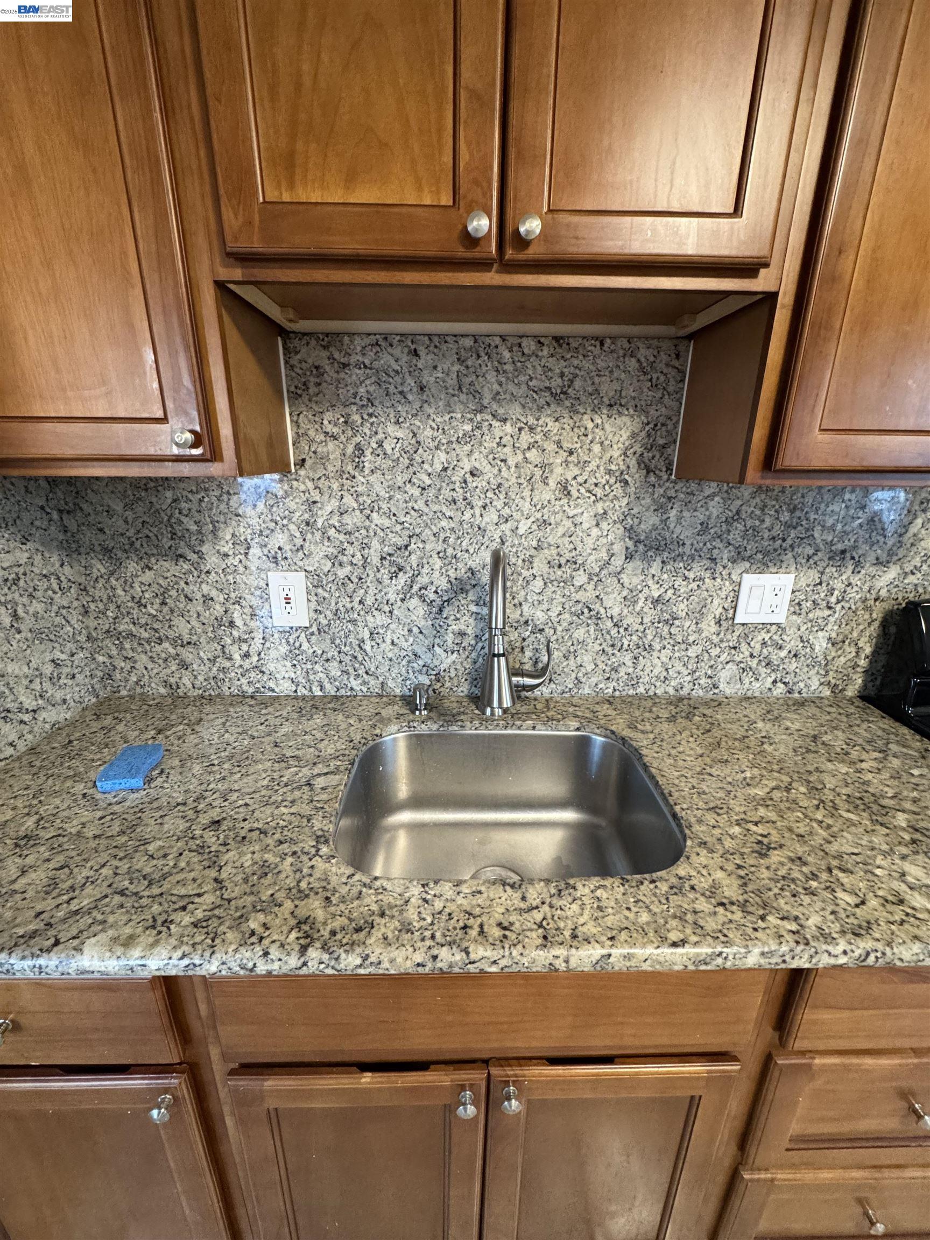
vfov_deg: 102.1
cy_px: 620
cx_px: 465
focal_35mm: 14
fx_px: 502
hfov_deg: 85.7
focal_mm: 2.22
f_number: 2.2
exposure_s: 1/60
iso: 400
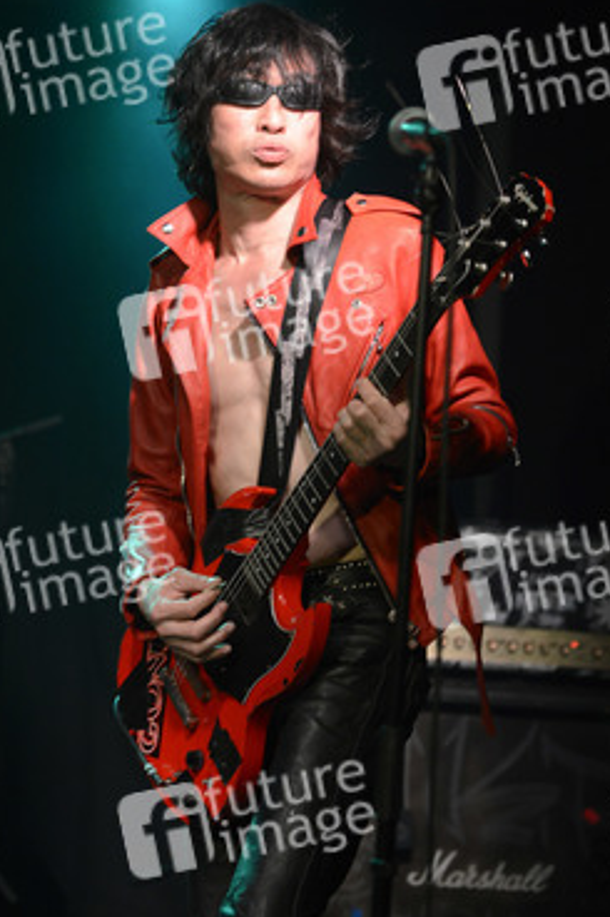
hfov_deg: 17.9
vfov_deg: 26.7
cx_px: 319
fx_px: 1933
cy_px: 446
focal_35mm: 76
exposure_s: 1/200
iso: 2500
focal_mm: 70
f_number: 2.8
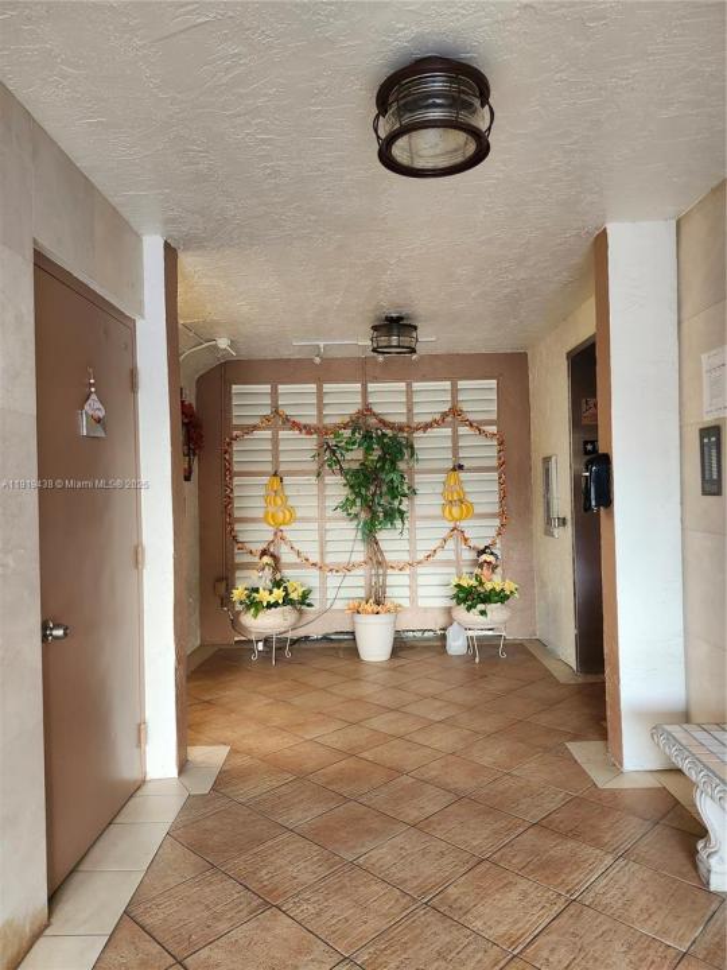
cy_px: 485
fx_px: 644
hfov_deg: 58.9
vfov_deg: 73.9
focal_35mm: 23
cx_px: 364
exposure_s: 1/120
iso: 320
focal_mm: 5.54
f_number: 1.8
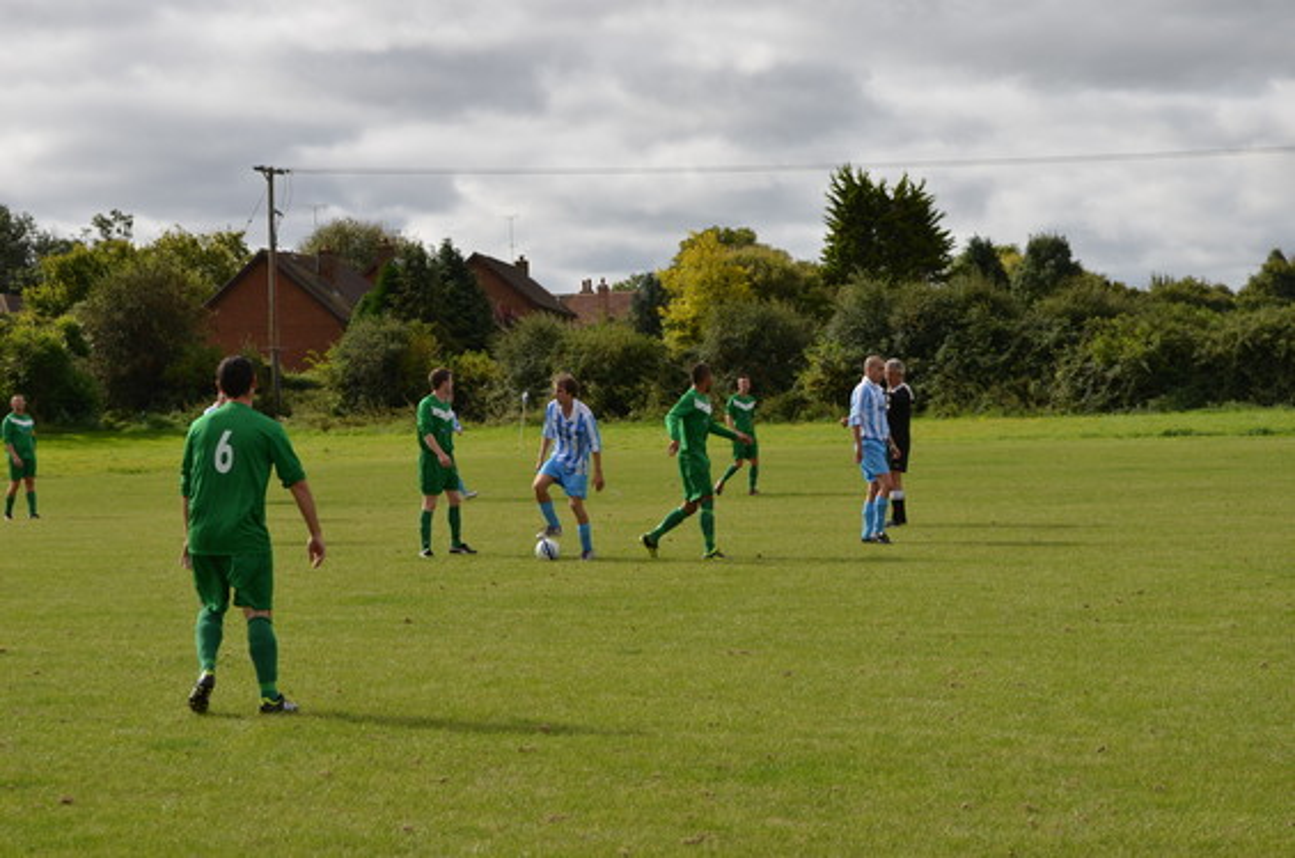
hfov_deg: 24.7
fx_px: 2961
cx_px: 648
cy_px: 429
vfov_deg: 16.5
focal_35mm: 82
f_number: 8
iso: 100
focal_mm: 55
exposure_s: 1/320
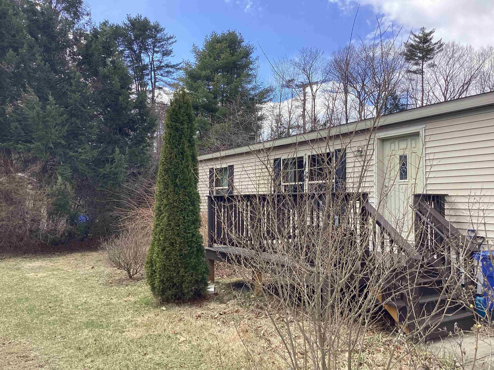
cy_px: 185
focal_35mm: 31
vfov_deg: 45.4
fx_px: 442
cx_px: 247
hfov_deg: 58.4
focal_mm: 3.3
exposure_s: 1/479
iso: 25
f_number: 2.4
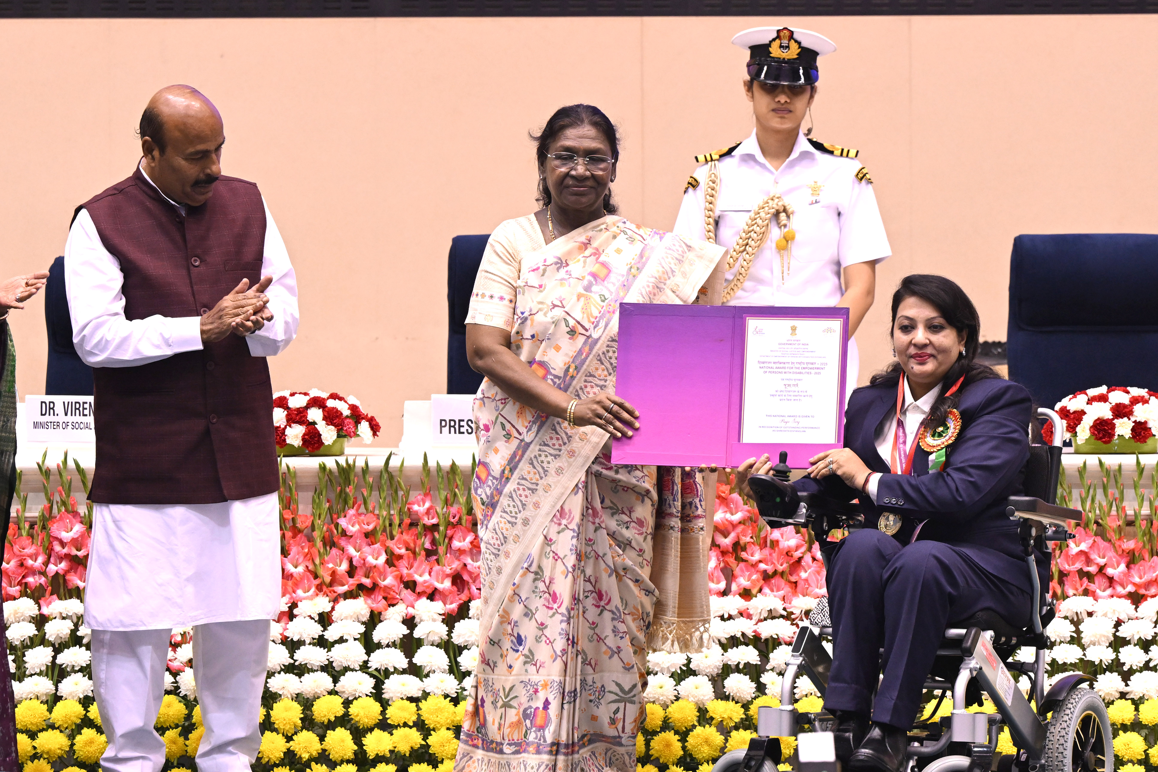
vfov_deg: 6.3
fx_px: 6978
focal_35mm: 217
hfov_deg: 9.5
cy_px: 386
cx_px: 579
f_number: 4.5
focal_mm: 145
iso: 2000
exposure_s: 1/200
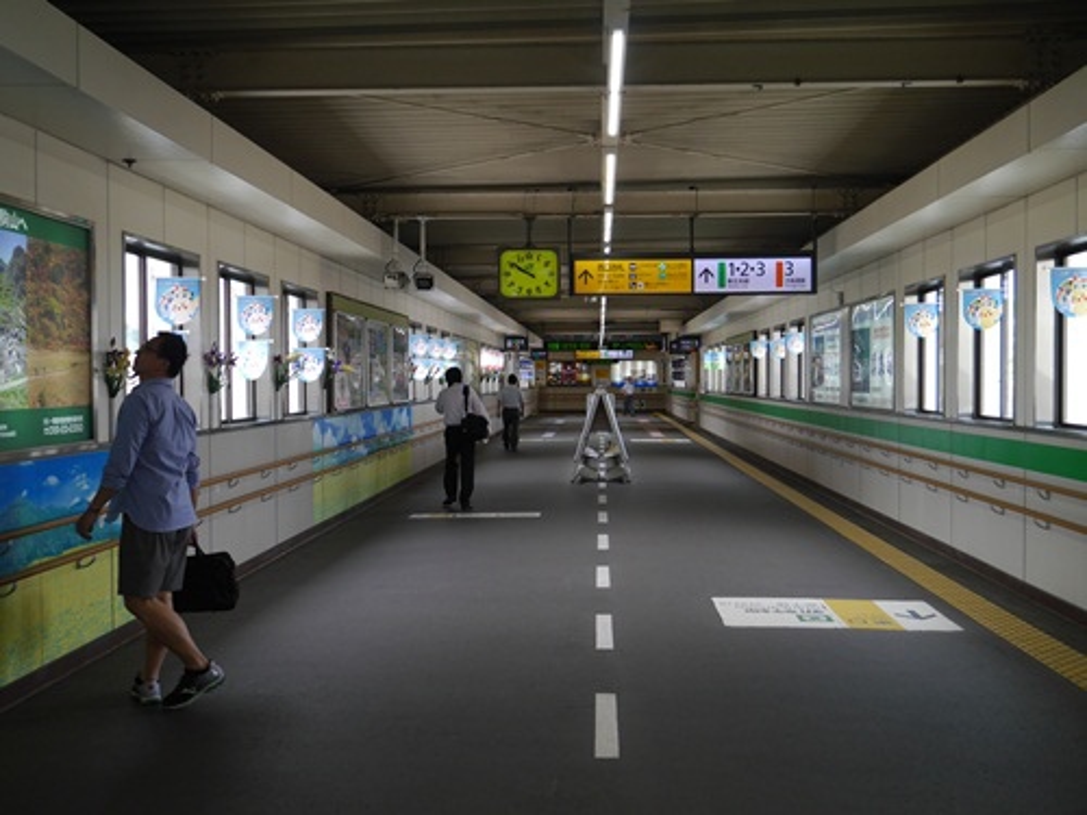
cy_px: 408
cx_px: 544
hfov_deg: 46.8
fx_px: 1256
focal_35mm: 40
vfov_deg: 36.0
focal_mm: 20
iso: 160
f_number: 4.5
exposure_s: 1/80
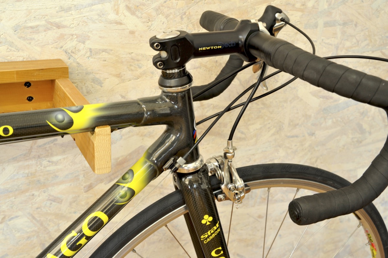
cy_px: 129
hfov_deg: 41.1
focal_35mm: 48
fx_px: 517
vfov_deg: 28.0
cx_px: 194
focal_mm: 48
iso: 800
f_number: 11
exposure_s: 1/2.5
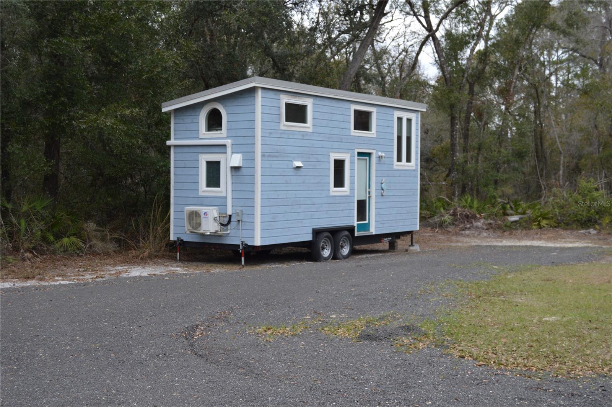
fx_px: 815
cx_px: 306
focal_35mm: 48
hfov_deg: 41.2
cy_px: 204
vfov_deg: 28.0
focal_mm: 32
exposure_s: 1/125
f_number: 5.6
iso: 125
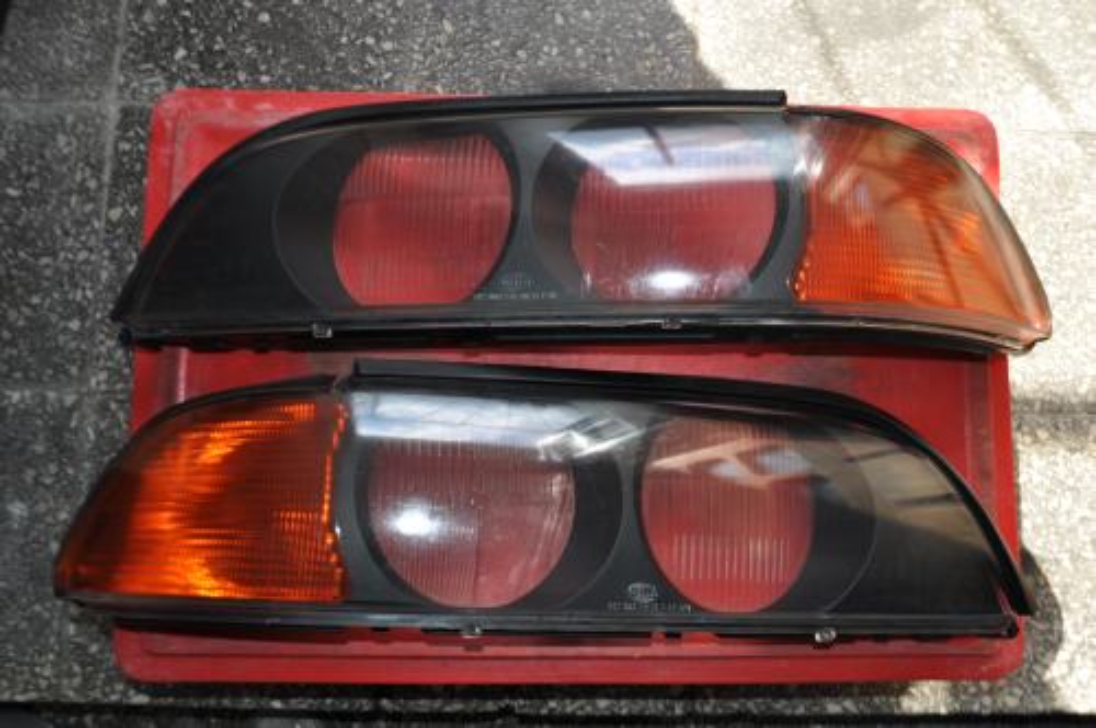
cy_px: 364
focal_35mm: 36
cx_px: 548
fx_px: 1095
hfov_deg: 53.2
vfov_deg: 36.8
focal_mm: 24
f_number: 5.6
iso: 200
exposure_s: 1/200
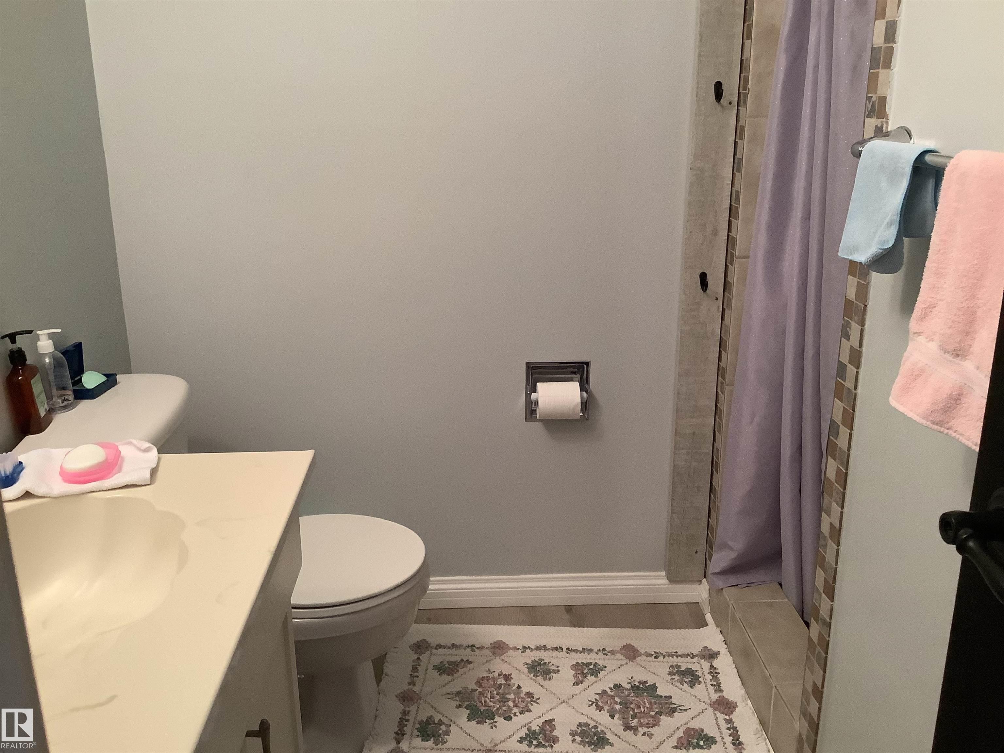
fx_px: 899
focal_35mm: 31
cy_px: 376
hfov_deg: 58.4
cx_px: 502
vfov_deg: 45.4
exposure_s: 1/60
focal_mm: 3.3
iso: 250
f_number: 2.4
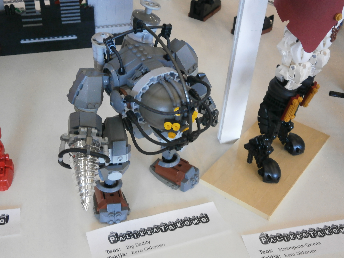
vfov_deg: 30.9
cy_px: 129
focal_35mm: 47
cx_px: 172
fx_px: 467
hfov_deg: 40.4
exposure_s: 1/20
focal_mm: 8.3
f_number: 3.4
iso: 200
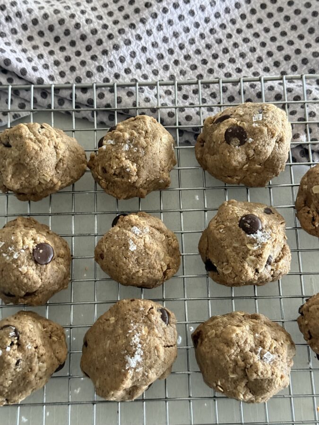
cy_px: 212
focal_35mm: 48
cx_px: 160
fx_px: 590
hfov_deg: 30.3
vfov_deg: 39.7
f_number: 1.78
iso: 500
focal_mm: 6.76
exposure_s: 1/30
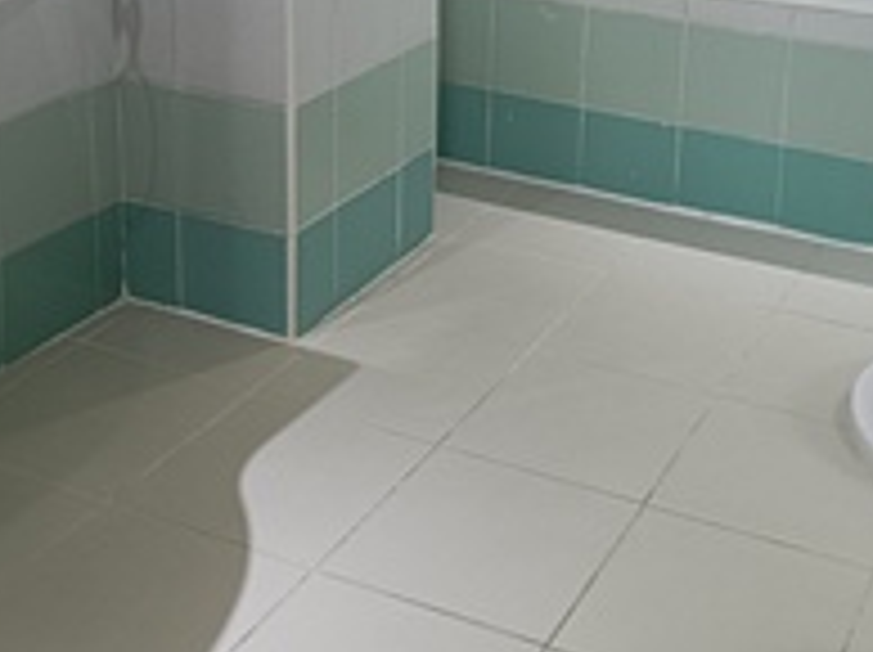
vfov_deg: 23.7
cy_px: -7
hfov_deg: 32.4
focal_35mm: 59
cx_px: 596
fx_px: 1486
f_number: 1.7
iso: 1074
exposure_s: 1/50
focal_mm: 4.7
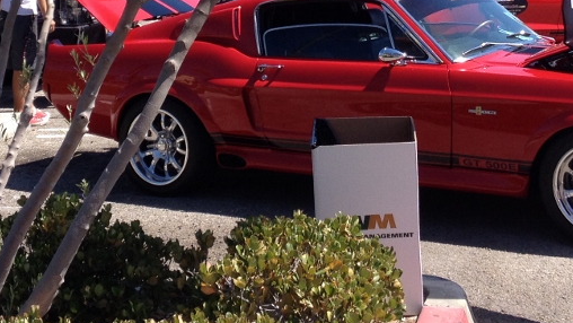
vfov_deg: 12.3
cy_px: -80
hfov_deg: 22.2
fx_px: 1459
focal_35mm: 96
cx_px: 268
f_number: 2.4
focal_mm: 4.28
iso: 50
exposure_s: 1/1042
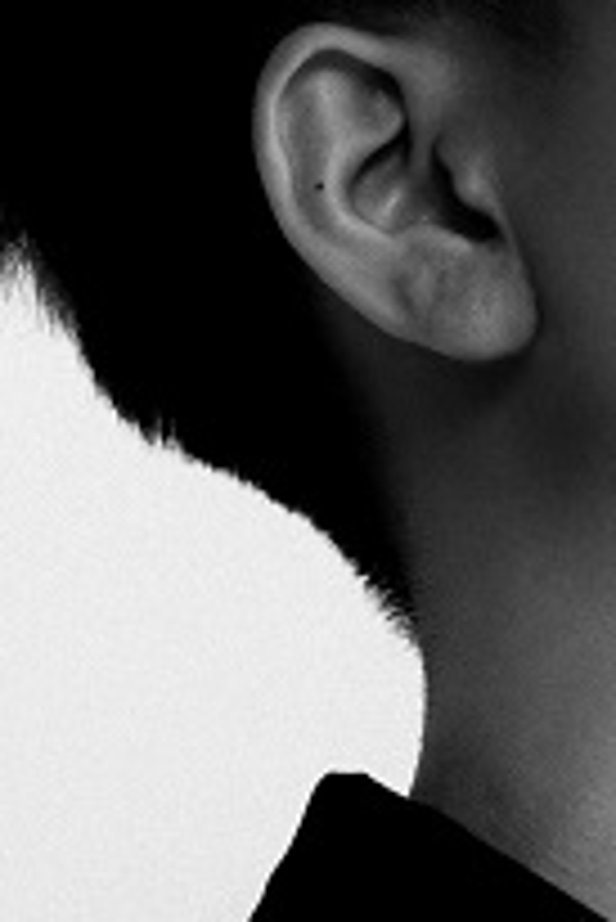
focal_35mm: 256
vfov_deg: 8.0
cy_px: 265
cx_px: 688
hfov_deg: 5.4
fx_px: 6559
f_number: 8
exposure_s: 1/125
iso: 800
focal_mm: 75
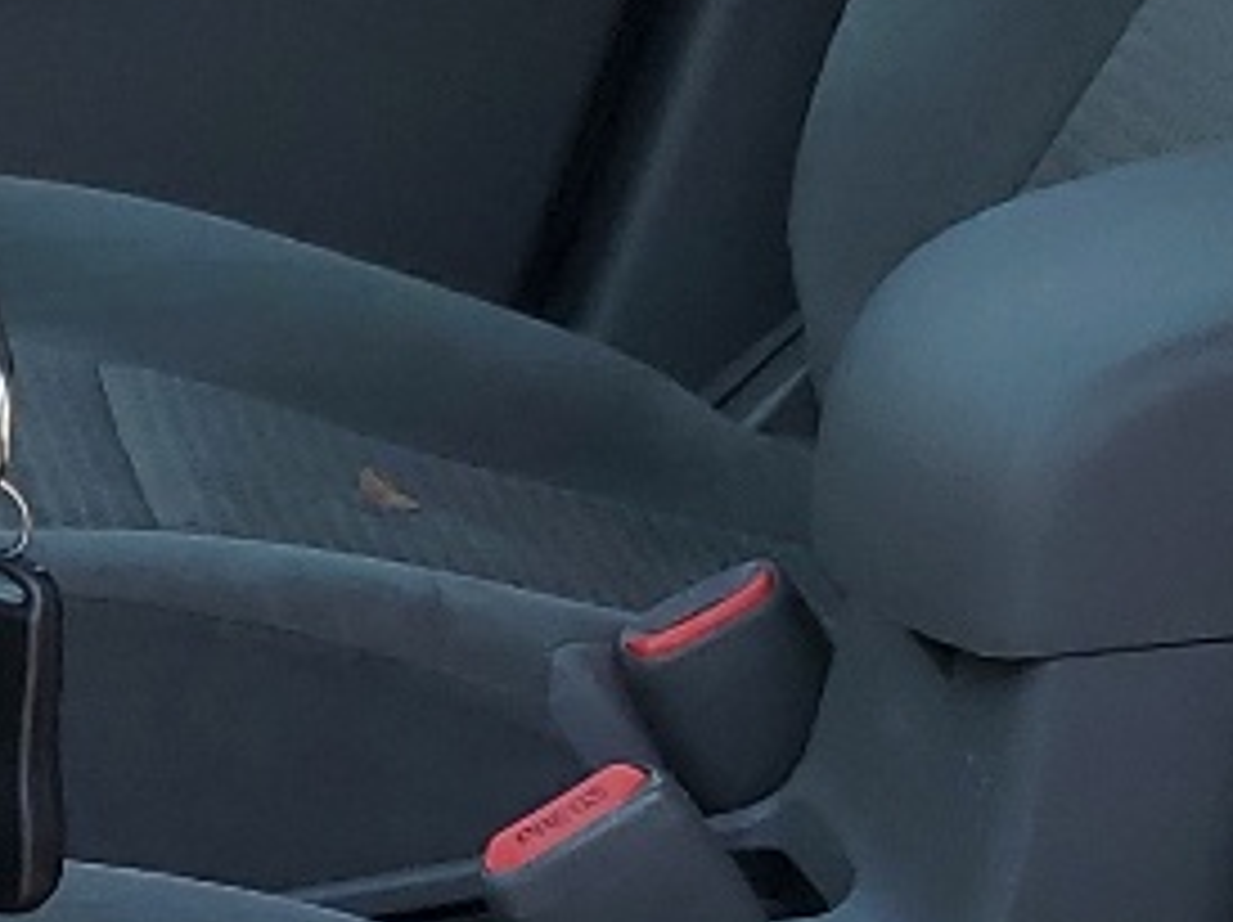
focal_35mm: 152
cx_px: -324
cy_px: 756
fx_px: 5409
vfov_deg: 9.7
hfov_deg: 12.6
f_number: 1.5
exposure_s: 1/1250
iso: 50
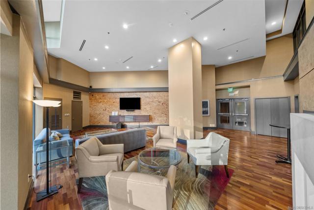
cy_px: 105
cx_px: 157
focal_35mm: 12
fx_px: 105
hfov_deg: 112.6
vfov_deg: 90.0
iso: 125
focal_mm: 12
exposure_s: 2.5
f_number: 6.3
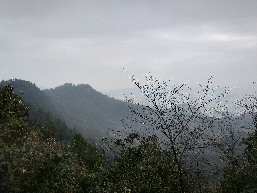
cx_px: 128
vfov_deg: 46.8
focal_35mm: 30
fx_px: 223
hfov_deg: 60.0
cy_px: 96
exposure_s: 1/999
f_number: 1.8
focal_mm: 3.95
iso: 50
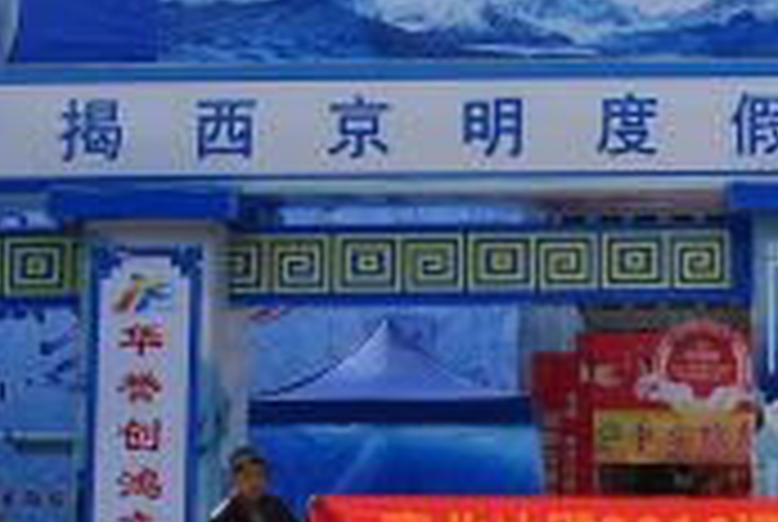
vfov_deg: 16.5
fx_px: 1797
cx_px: 765
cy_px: 243
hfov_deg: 23.5
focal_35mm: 83
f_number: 7.1
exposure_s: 1/125
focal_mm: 24
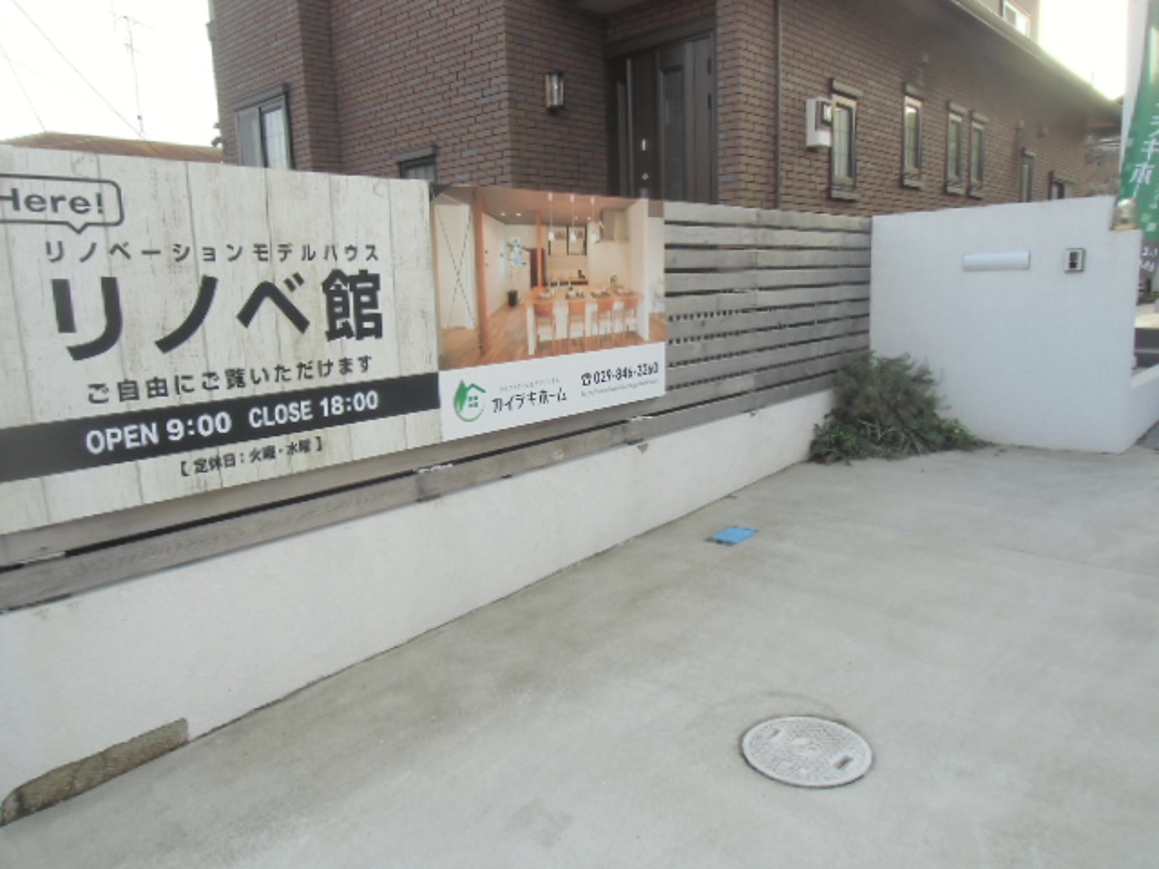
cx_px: 580
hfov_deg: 71.6
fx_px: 804
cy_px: 434
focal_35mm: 24
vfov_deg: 56.8
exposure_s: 1/100
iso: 64
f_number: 3
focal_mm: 4.24
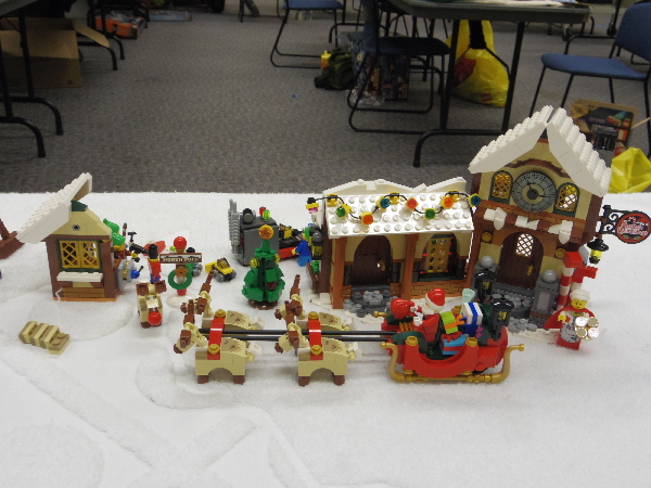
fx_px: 677
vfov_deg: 39.7
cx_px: 326
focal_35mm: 36
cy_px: 244
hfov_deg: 51.4
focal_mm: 6.6
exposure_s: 1/60
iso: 500
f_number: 4.5
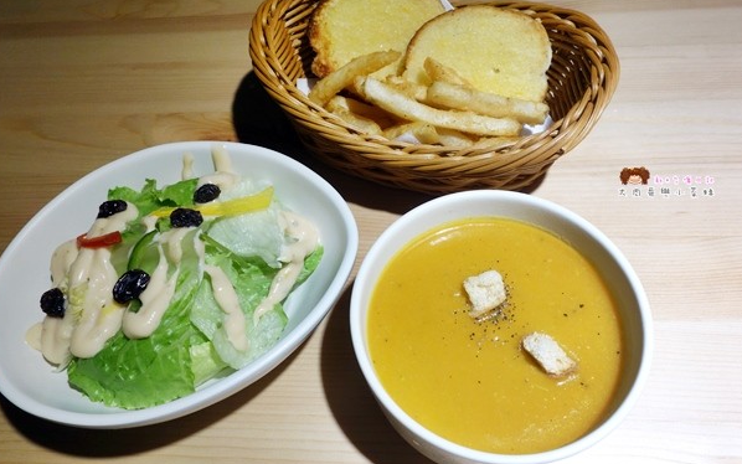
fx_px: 627
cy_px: 221
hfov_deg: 61.2
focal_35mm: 31
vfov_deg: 40.6
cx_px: 350
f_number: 6.3
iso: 400
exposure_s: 1/30
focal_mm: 10.4
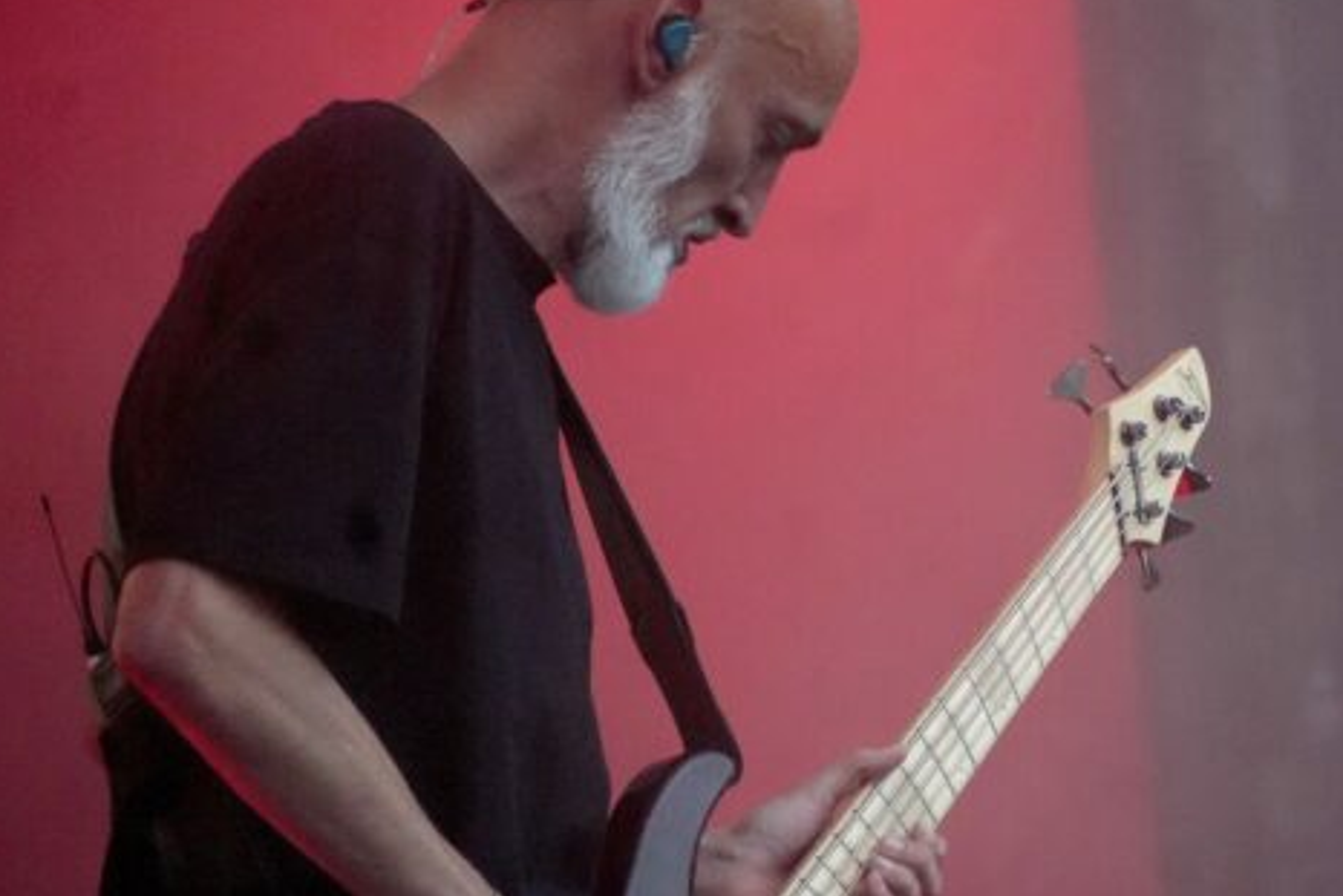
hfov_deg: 2.9
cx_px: 1089
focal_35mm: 719
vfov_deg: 1.9
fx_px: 26823
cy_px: 533
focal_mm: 291
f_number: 6.3
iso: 4000
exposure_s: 1/500
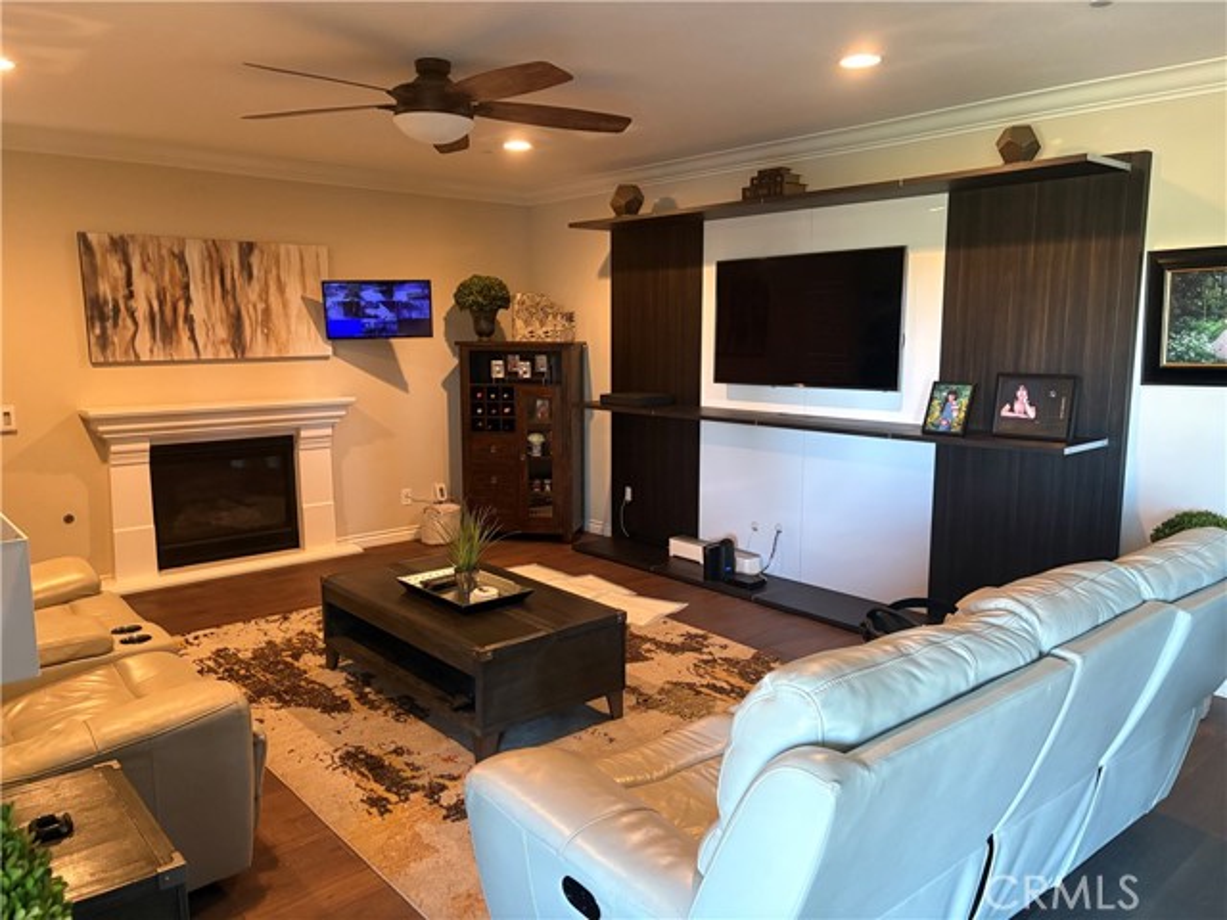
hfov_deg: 67.3
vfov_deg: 53.1
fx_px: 922
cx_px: 614
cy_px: 460
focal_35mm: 26
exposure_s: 1/40
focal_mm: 5.96
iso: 500
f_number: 1.6
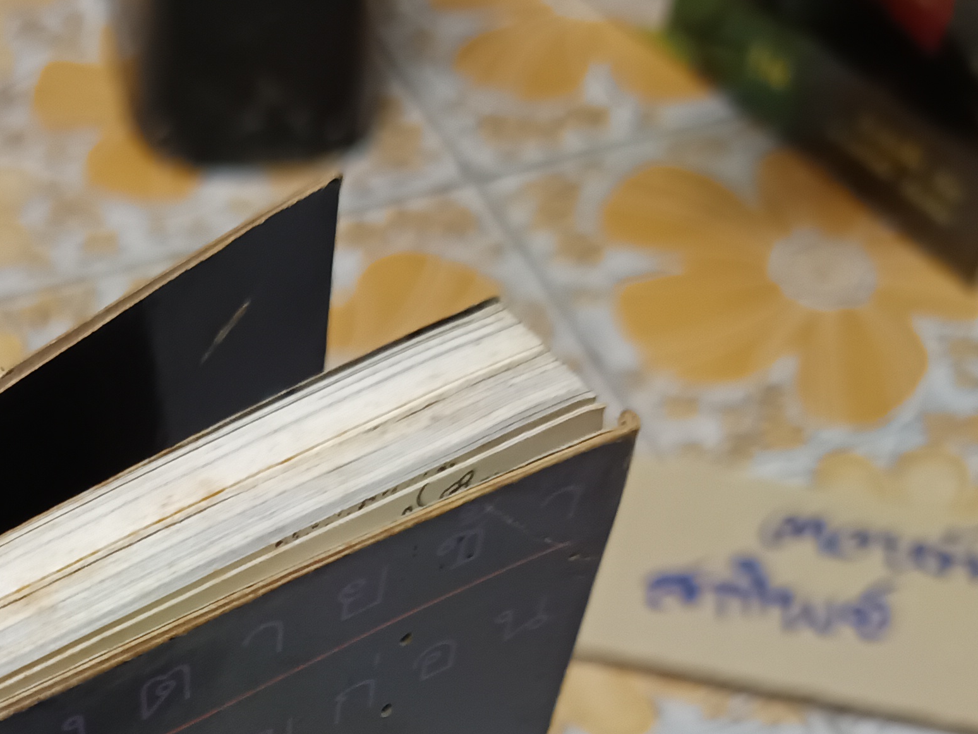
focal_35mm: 62
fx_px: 1752
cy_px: 912
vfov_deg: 21.7
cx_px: 4
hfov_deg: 29.2
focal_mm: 5.31
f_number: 1.7
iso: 1151
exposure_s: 1/33.3
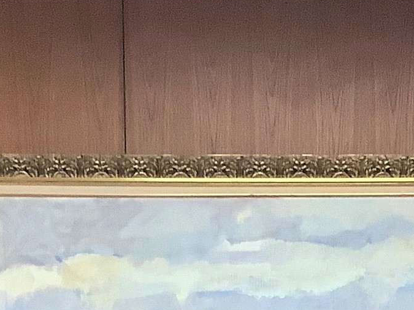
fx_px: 1794
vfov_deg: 9.1
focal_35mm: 150
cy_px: 684
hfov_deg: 13.2
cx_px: 271
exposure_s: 1/60
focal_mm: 3.3
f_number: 2.4
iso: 250
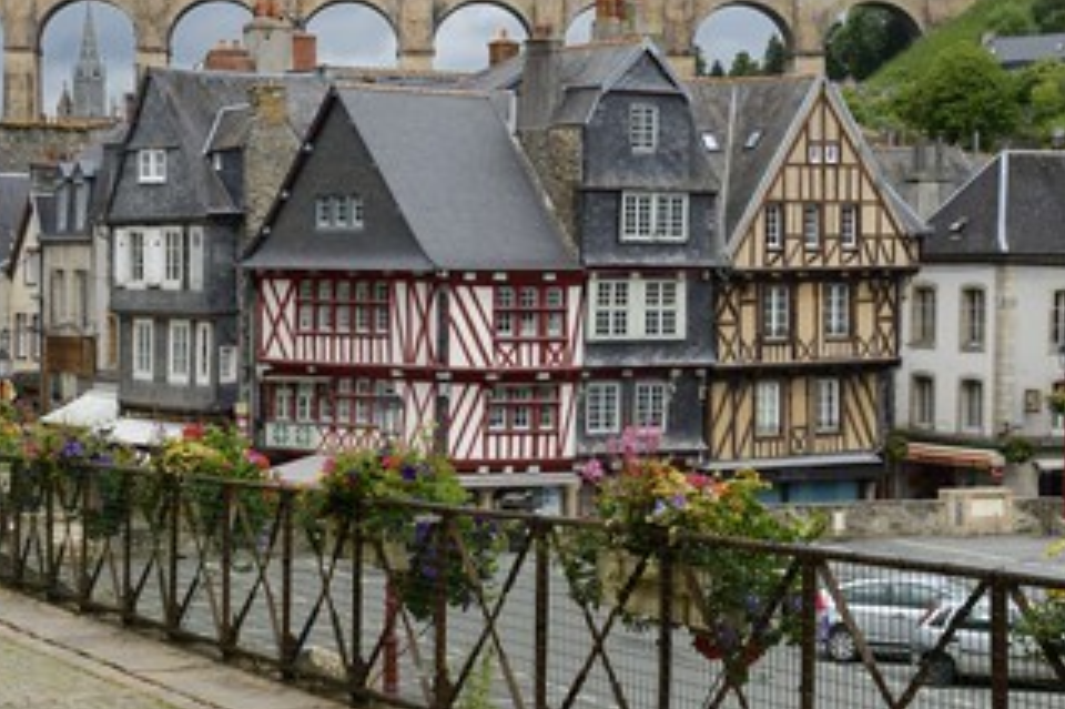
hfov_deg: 22.1
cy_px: 296
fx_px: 2720
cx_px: 436
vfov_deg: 14.8
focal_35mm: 92
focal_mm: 70
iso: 400
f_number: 16
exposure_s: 1/200
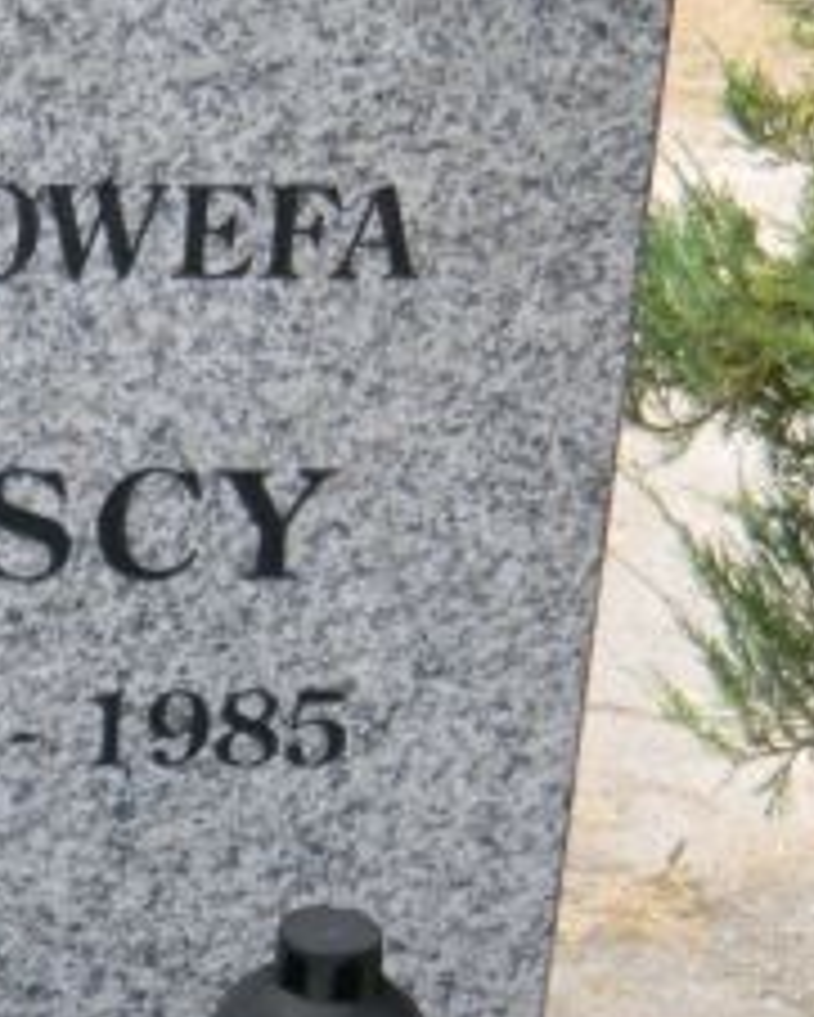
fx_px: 4183
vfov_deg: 13.8
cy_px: 808
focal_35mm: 139
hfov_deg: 10.6
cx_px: -544
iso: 80
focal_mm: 8.3
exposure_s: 1/133
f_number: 4.1
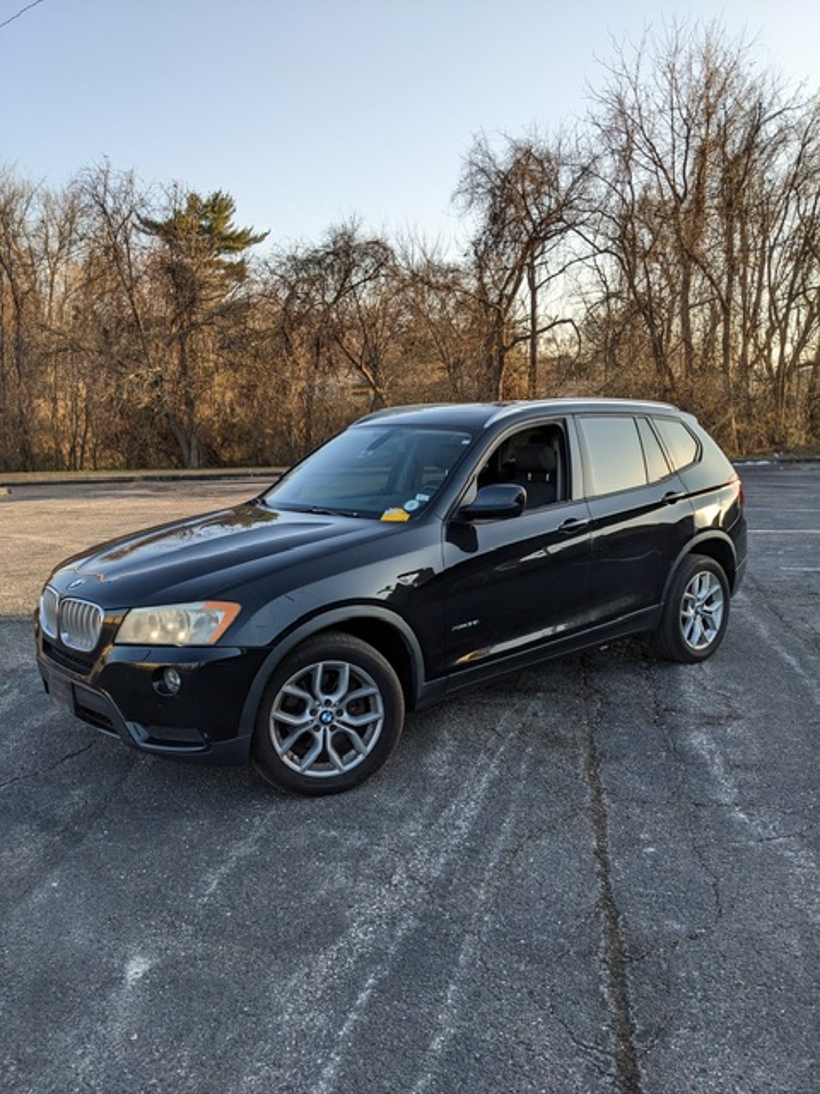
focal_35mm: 27
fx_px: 853
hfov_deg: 51.4
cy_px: 547
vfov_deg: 65.3
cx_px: 410
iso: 82
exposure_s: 1/1381
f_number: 1.73
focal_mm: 4.38
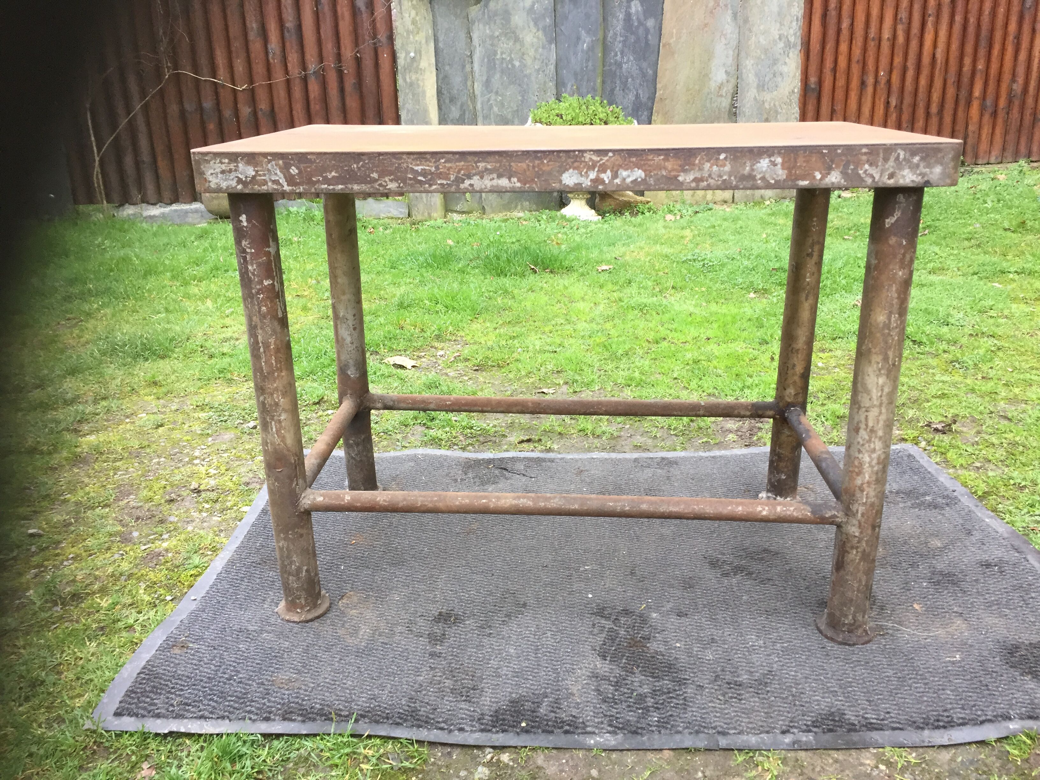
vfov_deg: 48.2
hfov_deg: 61.7
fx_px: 871
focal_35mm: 29
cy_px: 390
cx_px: 520
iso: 50
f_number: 2.2
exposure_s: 1/33
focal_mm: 4.15
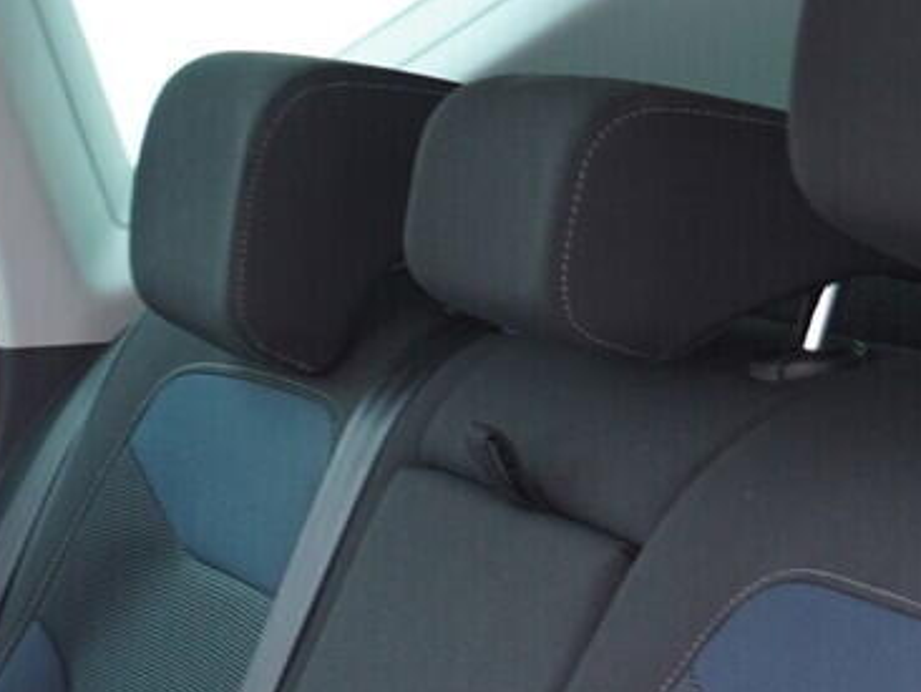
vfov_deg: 10.4
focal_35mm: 136
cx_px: -357
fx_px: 3621
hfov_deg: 13.8
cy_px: 1185
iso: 500
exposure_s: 1/40
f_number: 2.8
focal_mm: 24
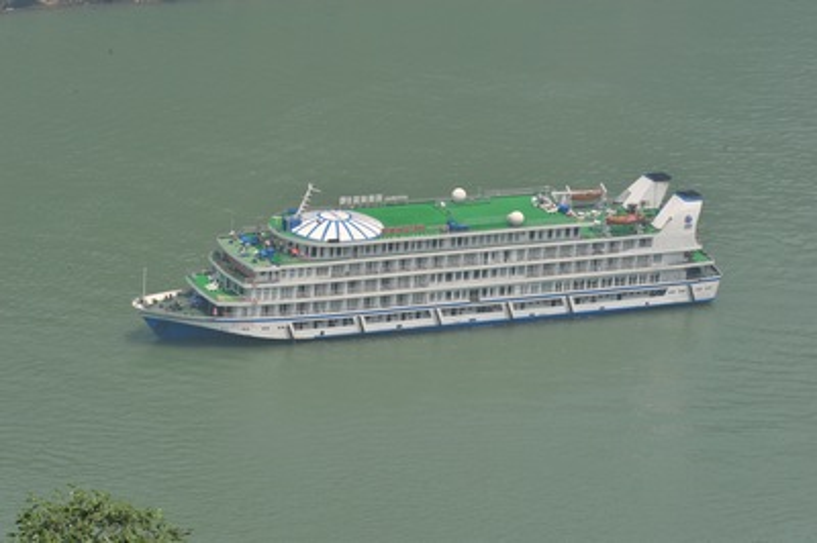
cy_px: 272
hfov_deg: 12.8
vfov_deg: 8.6
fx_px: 3628
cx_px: 408
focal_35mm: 160
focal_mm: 160
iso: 400
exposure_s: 1/400
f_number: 16
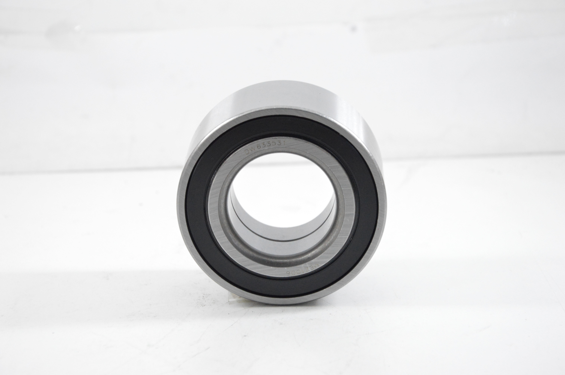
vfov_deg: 12.2
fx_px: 1764
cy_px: 188
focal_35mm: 112
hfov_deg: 18.2
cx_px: 282
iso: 3200
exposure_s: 1/100
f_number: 7.1
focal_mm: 75
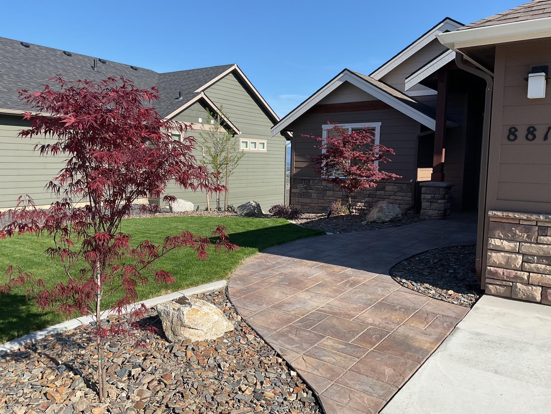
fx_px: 462
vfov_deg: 48.2
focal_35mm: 29
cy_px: 207
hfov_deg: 61.7
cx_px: 276
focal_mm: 3
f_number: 1.8
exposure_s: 1/1490
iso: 16
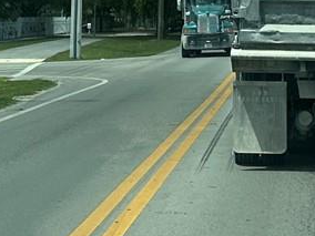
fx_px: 1228
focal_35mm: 135
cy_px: -278
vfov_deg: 10.0
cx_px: 237
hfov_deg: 14.6
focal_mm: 6.86
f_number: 1.78
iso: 80
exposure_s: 1/7042
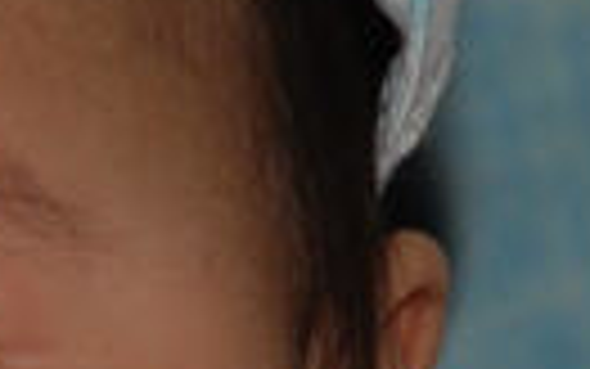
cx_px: -464
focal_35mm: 1012
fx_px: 16287
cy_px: 536
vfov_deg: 1.3
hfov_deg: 2.1
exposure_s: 1/60
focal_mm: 135
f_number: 5.6
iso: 200
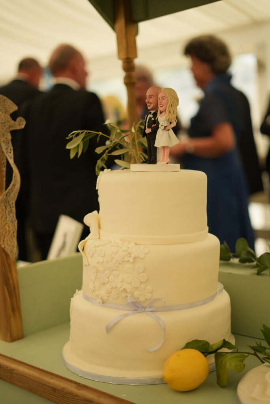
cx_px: 135
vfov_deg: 39.6
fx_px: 562
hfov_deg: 27.0
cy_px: 202
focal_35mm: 50
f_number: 1.8
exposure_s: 1/250
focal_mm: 50
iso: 400
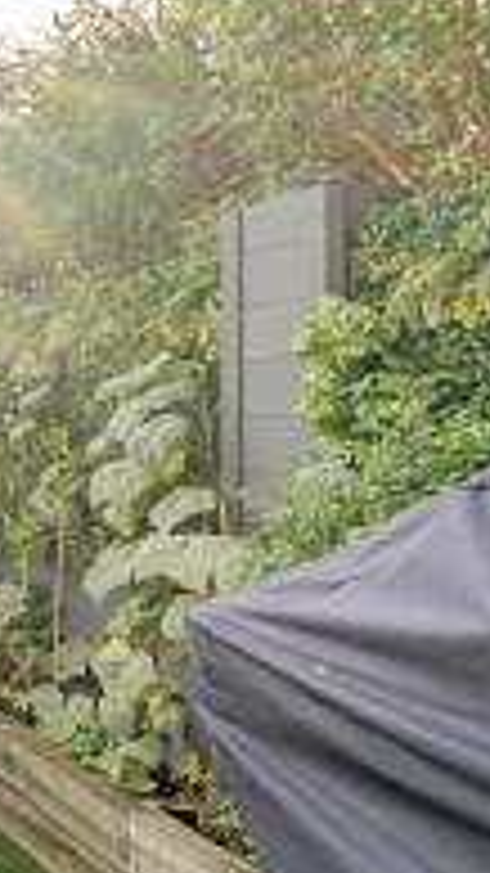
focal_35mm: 36
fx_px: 832
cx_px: -512
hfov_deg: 18.7
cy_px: 434
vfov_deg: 55.3
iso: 100
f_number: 13
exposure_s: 1/30
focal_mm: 14
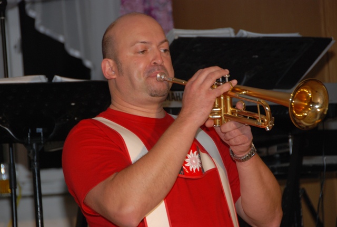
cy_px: 114
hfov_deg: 10.1
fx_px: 1900
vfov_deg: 6.8
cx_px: 168
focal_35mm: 202
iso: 400
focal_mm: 135
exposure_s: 1/60
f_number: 5.6
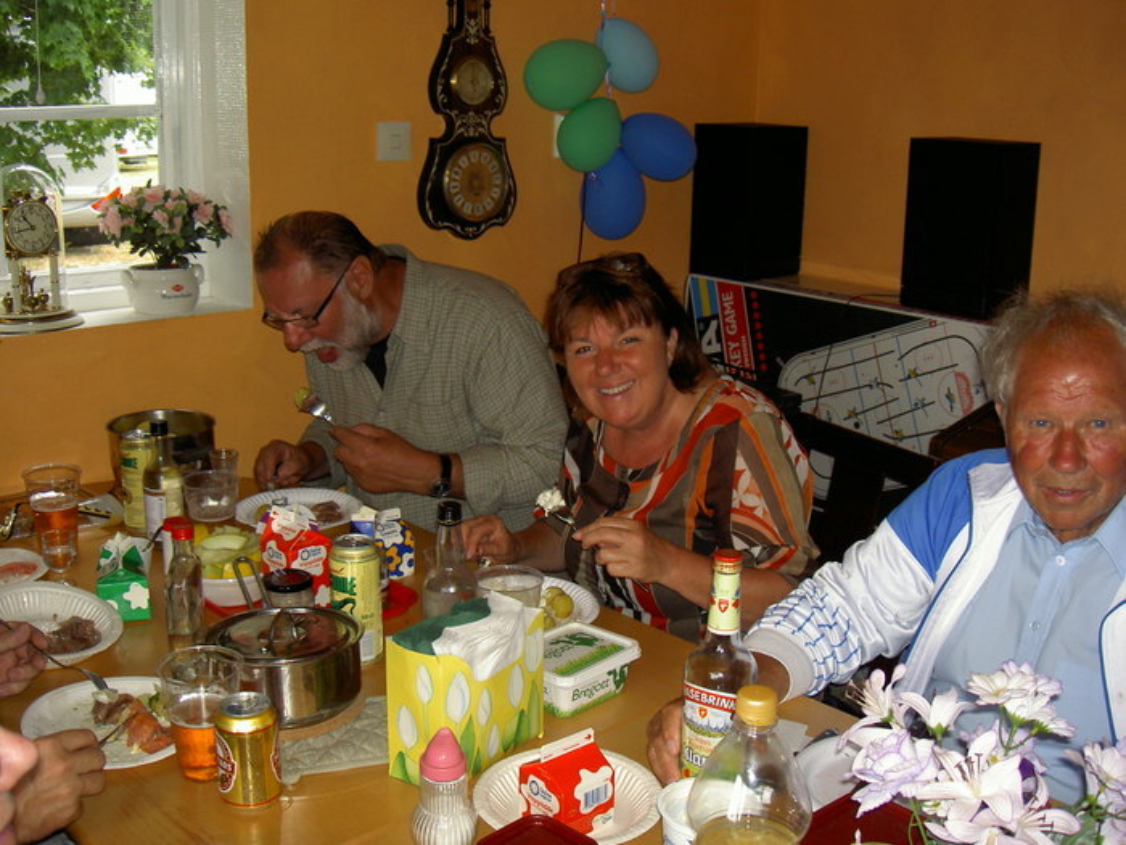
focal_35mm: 39
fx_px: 1269
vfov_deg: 36.8
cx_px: 563
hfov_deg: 47.9
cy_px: 422
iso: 100
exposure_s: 1/60
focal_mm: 8
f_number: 2.8
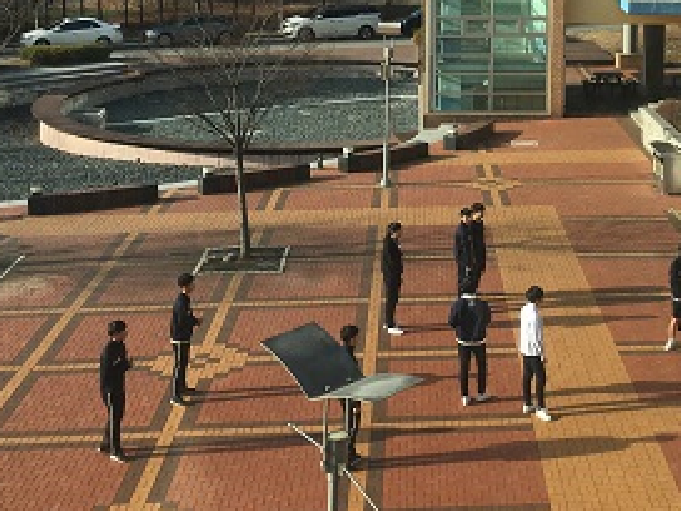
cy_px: 8
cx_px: 513
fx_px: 1259
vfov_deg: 22.1
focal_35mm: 64
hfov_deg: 29.8
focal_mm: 4.15
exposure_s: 1/699
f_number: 2.2
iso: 25
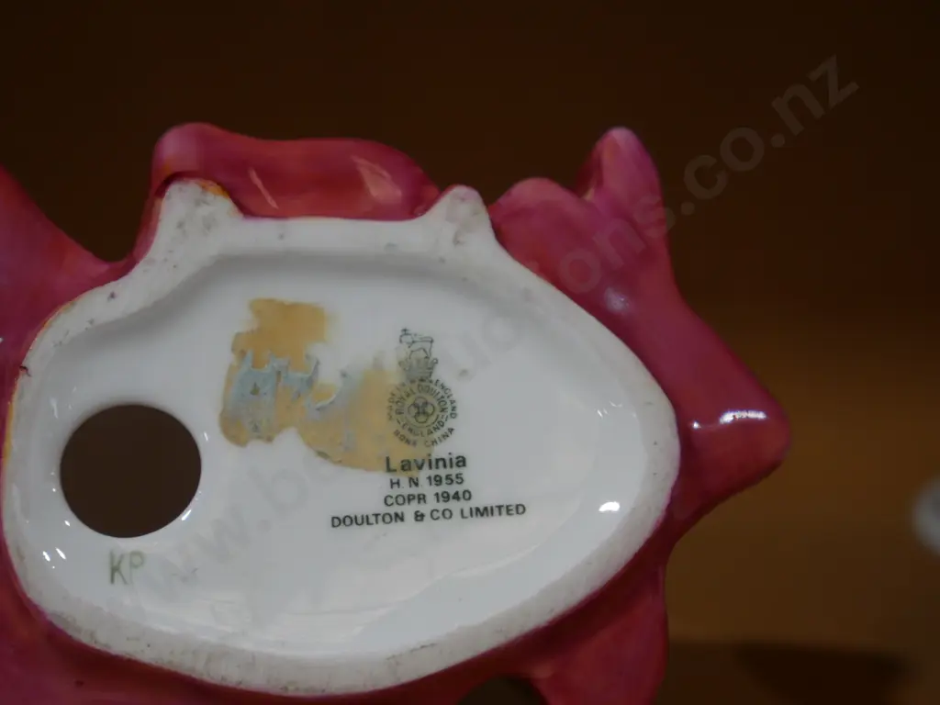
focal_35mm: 84
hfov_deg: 23.3
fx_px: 2281
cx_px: 470
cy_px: 352
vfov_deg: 17.6
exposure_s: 1/100
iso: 640
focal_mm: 42
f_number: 5.6
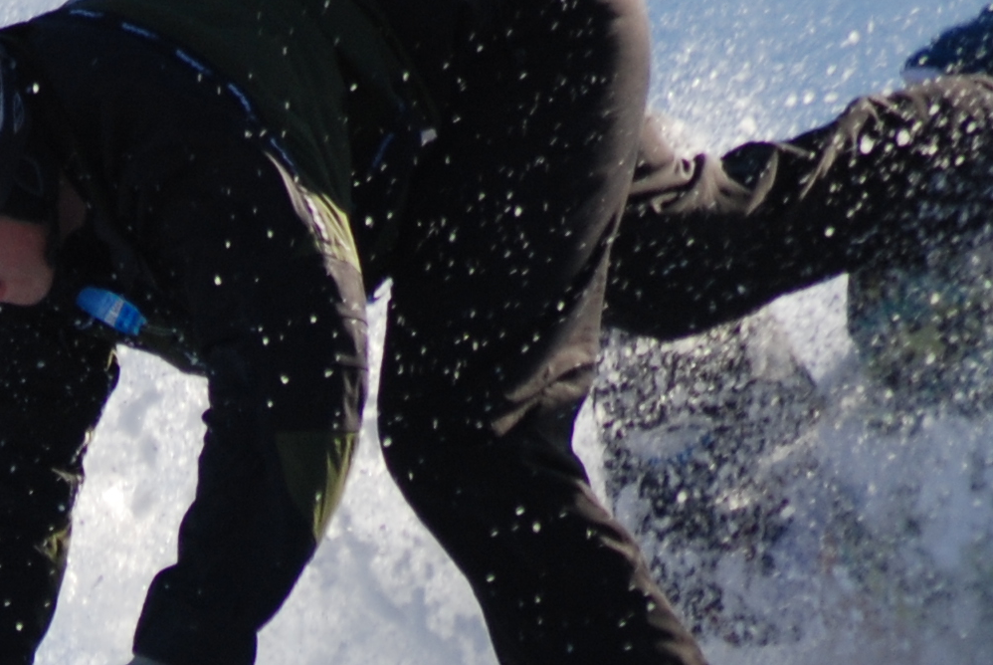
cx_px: -2
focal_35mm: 1338
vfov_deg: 1.0
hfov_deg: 1.5
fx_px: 36949
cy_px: 854
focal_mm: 230
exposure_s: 1/640
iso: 200
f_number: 5.6
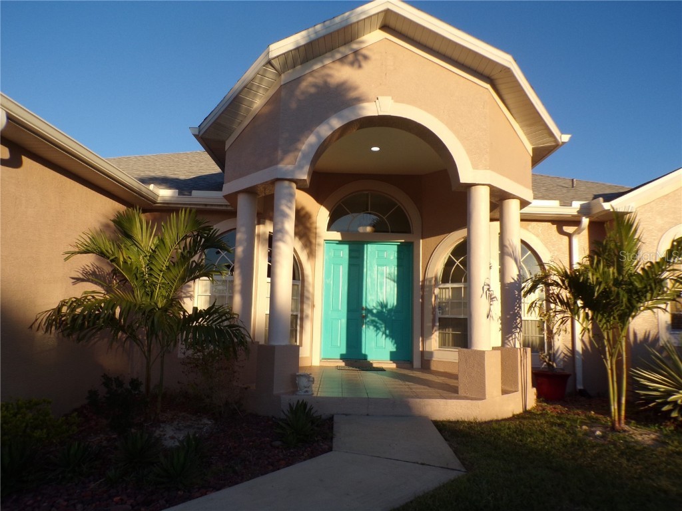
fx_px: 473
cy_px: 256
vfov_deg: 56.8
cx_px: 341
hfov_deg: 71.6
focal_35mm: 24
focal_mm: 4.3
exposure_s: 1/180
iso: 80
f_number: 5.8
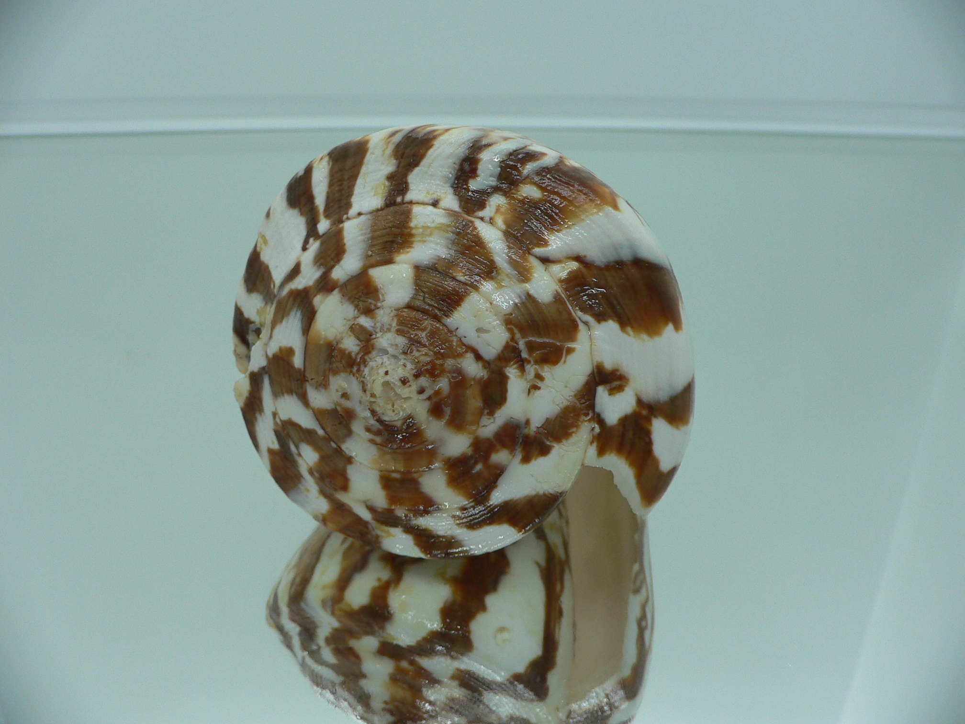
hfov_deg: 52.6
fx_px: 976
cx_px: 482
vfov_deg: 40.7
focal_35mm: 35
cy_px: 362
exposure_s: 1/60
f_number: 2.8
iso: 80
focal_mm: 4.6
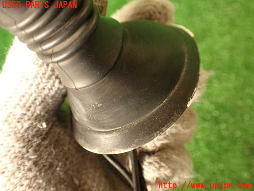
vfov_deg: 39.7
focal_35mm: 36
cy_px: 96
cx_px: 127
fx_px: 264
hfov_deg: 51.4
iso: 200
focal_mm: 6.37
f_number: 2.5
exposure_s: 1/40
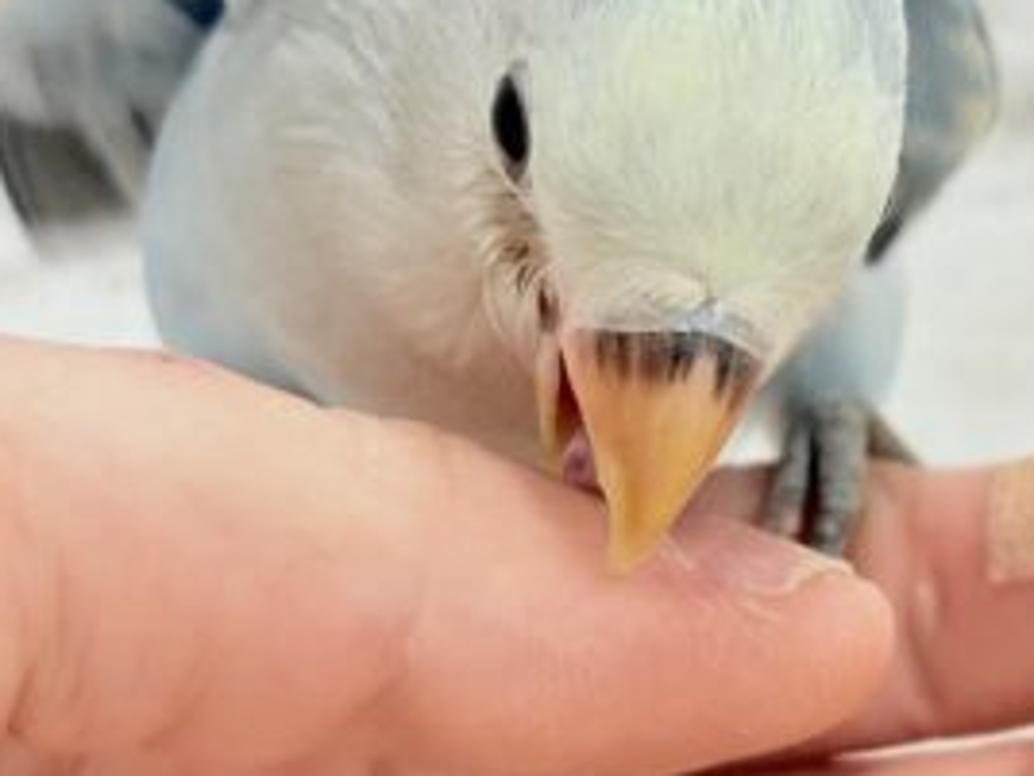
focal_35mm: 124
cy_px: 236
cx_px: 903
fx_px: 3704
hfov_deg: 15.7
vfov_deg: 11.9
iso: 50
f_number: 1.6
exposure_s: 1/50
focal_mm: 5.96
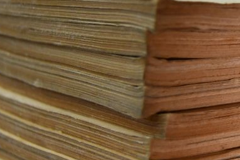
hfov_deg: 15.1
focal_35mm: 131
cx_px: 298
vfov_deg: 10.4
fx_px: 873
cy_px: 47
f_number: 3.8
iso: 800
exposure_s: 1/160
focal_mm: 24
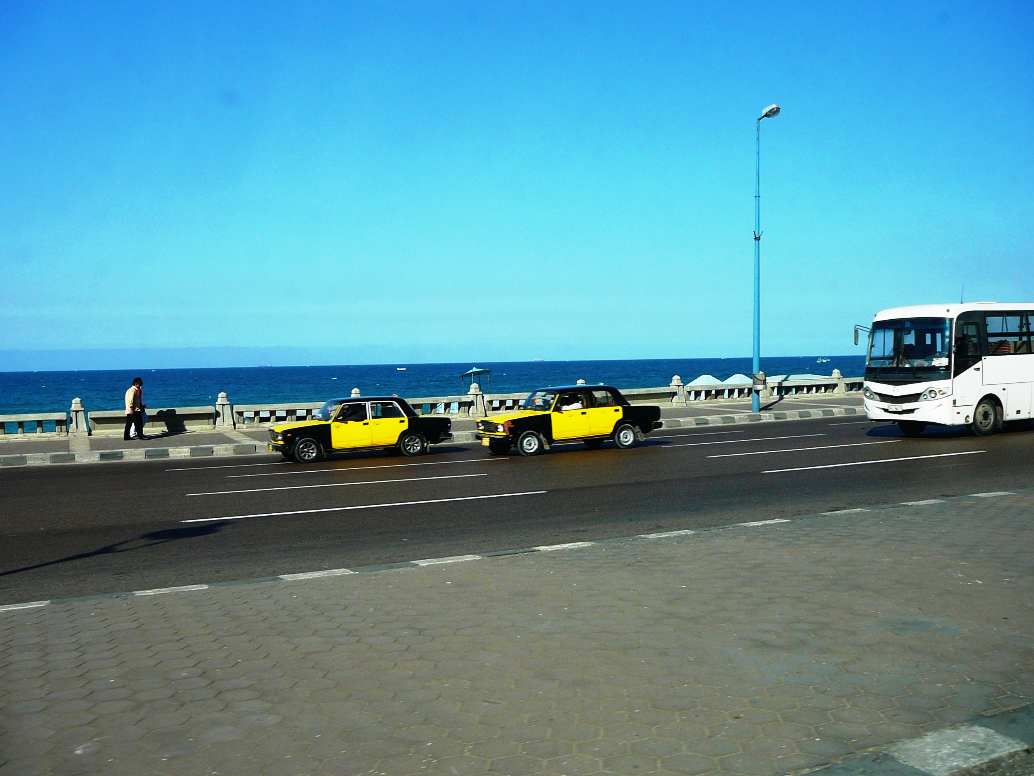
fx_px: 1045
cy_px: 388
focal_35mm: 35
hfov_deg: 52.6
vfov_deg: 40.7
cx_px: 517
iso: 80
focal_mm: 5.2
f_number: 5
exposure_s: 1/400
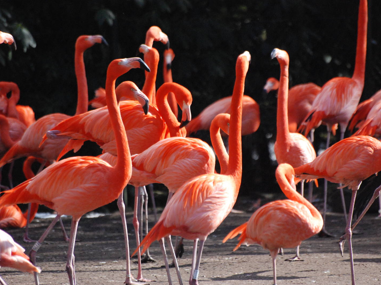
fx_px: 5360
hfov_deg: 4.1
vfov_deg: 3.1
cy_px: 142
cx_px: 209
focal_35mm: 487
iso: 1600
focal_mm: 300
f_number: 6.3
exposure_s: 1/2500
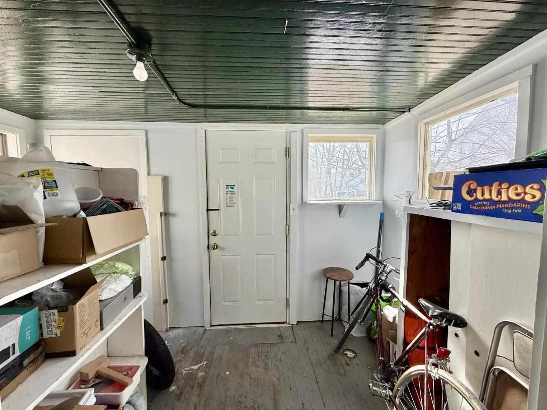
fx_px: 221
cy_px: 205
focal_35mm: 14
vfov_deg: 85.7
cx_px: 274
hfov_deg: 102.1
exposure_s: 1/241
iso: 64
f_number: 2.2
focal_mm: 2.22
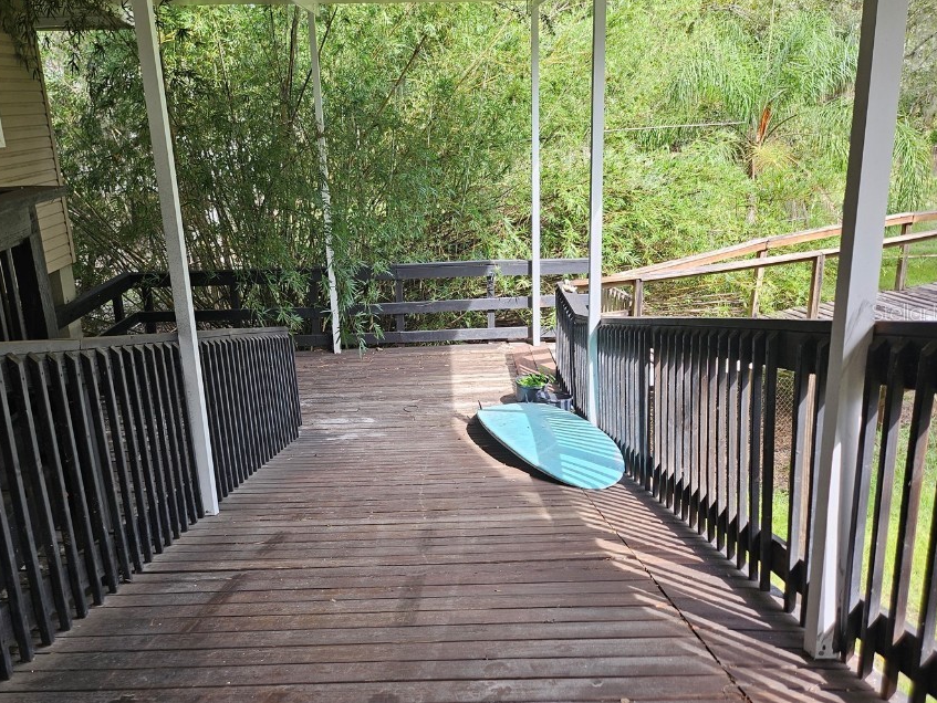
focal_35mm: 29
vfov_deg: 48.2
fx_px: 785
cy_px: 312
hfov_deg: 61.4
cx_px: 409
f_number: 1.8
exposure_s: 1/211
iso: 50
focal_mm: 5
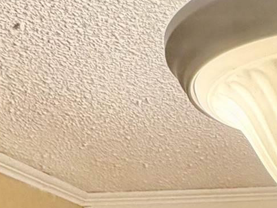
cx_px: 355
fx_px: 704
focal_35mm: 88
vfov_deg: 11.9
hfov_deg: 20.4
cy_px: 564
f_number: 2.2
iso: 200
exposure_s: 1/60
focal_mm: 2.22
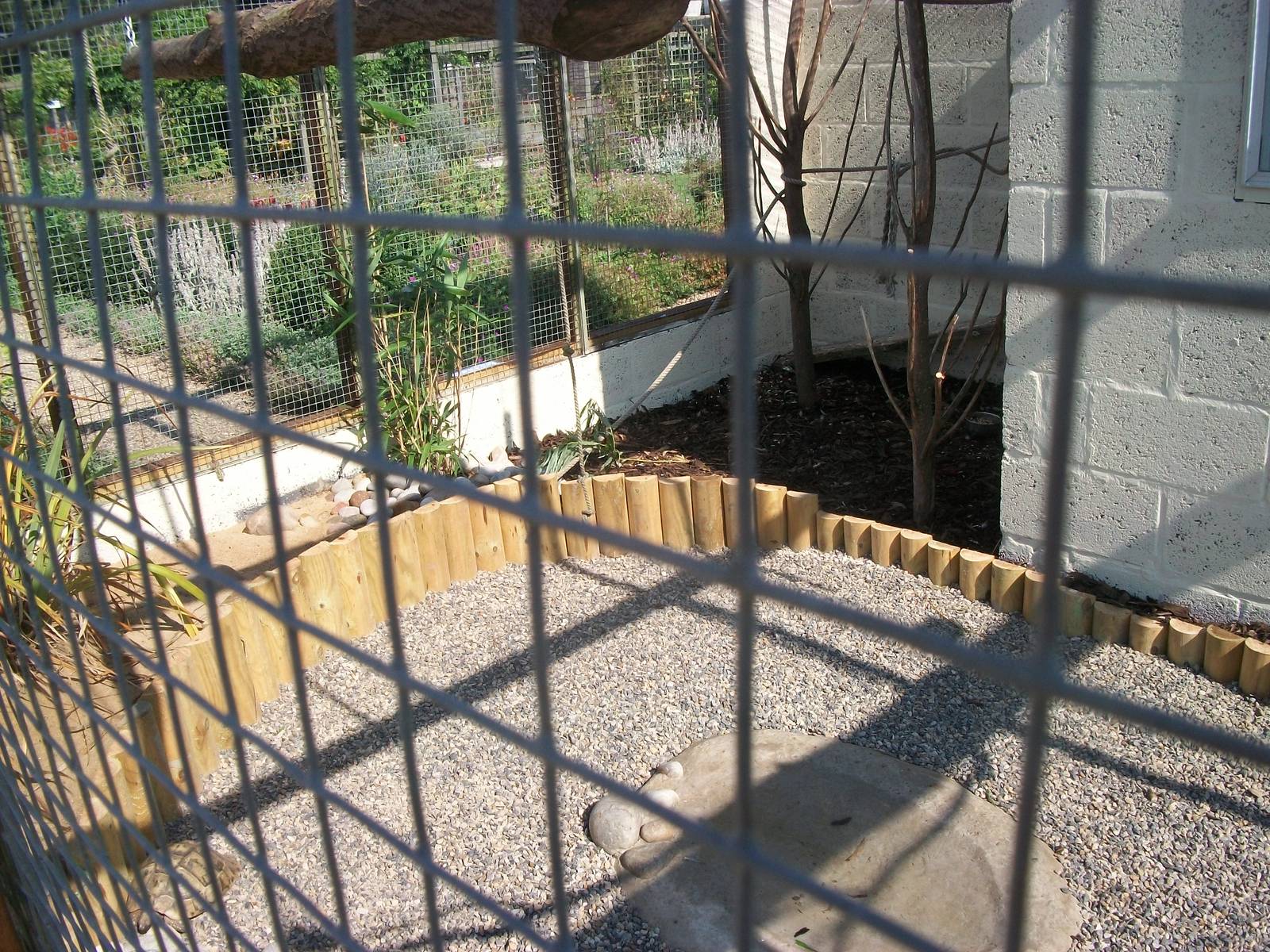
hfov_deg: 56.8
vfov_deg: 44.2
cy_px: 476
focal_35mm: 32
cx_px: 635
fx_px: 1174
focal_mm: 5.7
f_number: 5.5
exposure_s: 1/250
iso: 80
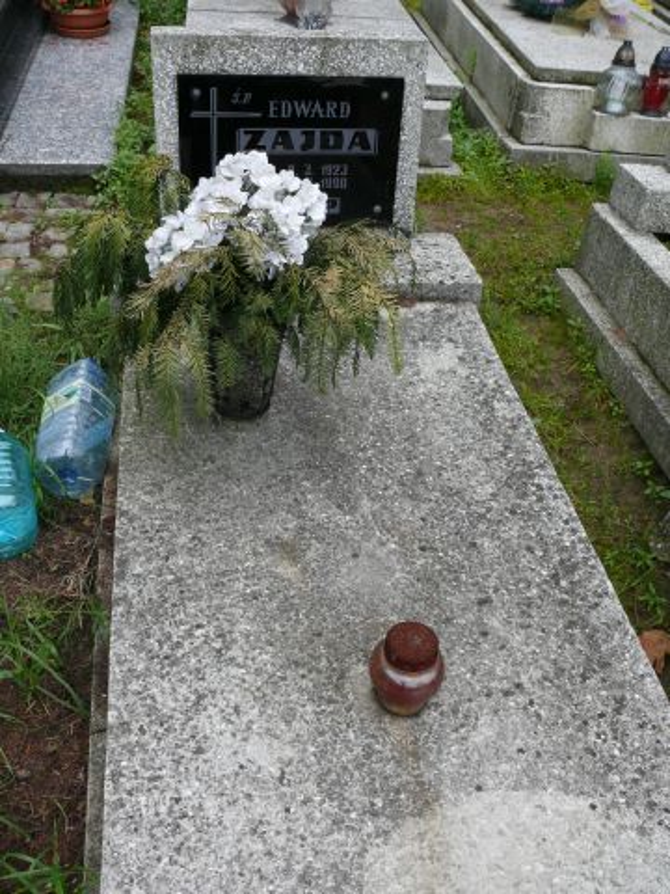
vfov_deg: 52.6
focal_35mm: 35
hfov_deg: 40.7
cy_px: 447
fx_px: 903
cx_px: 335
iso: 100
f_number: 4
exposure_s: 1/125
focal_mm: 7.4
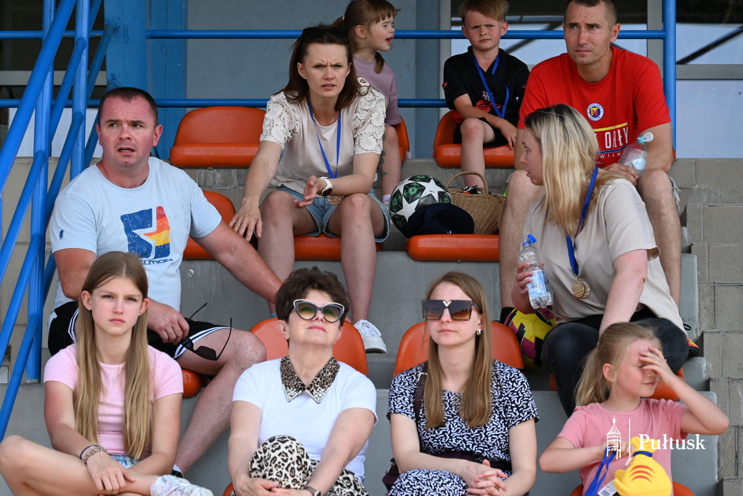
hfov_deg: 16.4
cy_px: 248
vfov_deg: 11.0
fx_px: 2581
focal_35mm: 125
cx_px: 372
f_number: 6.3
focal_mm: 125
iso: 140
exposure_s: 1/250
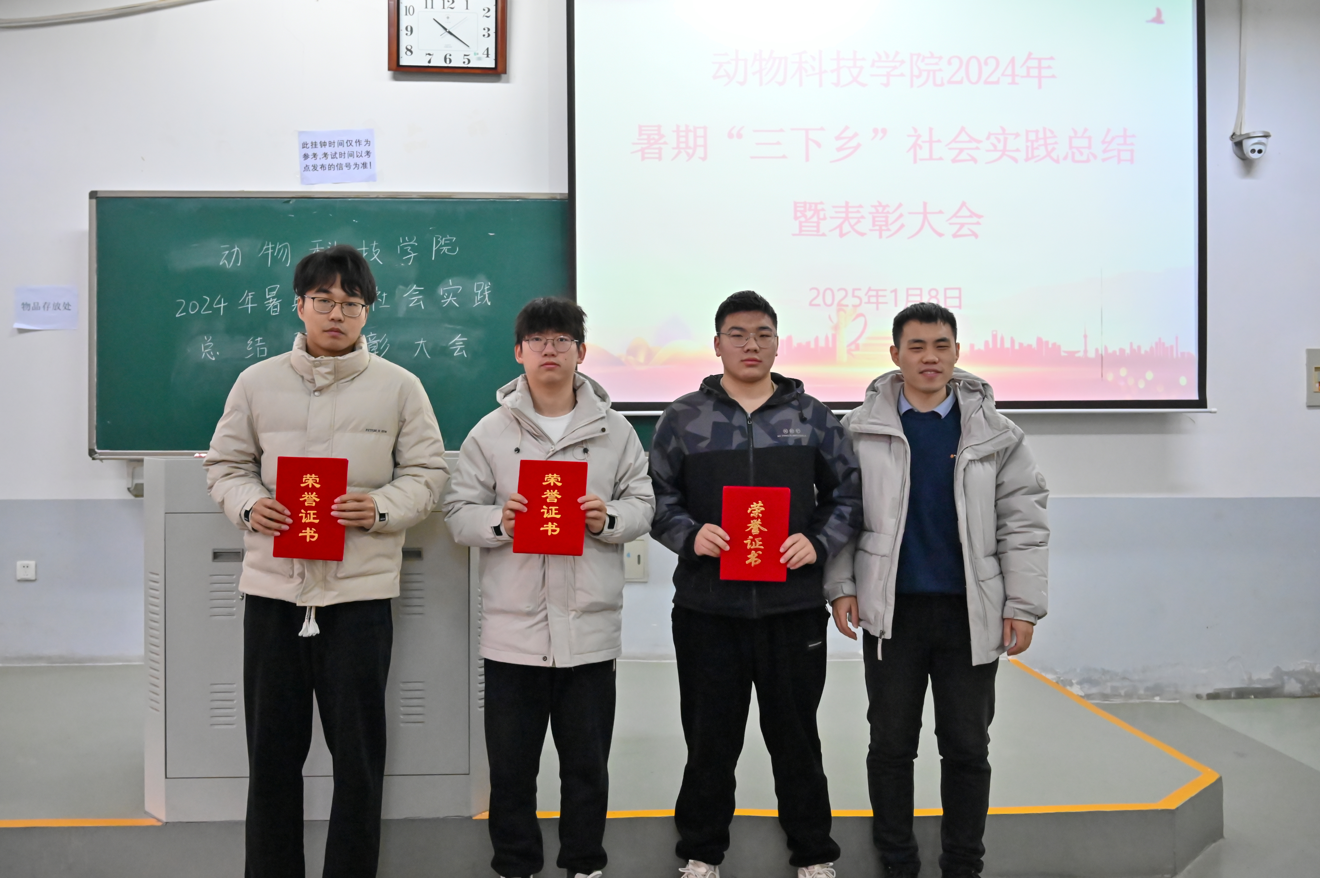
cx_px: 660
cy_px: 439
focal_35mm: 29
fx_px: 1063
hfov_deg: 63.7
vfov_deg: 44.9
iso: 5000
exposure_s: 1/160
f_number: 5.6
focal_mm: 29
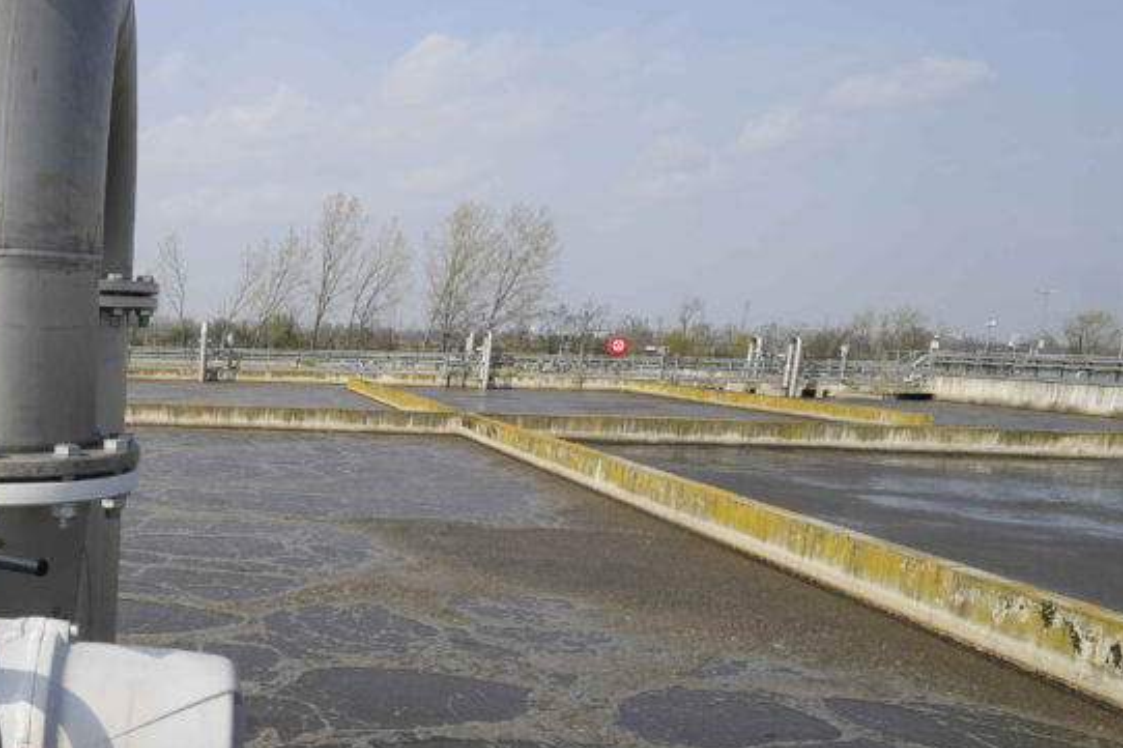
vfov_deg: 37.9
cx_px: -27
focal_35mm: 34
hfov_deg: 45.9
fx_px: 1060
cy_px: 557
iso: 100
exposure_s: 1/500
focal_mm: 12
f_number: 5.6
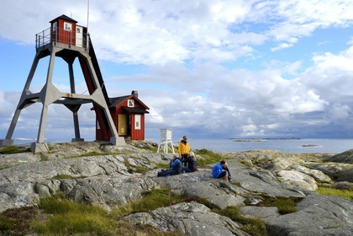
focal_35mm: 35
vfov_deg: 37.9
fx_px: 343
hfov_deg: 54.4
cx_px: 176
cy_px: 118
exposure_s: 1/250
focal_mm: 35
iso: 200
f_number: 13
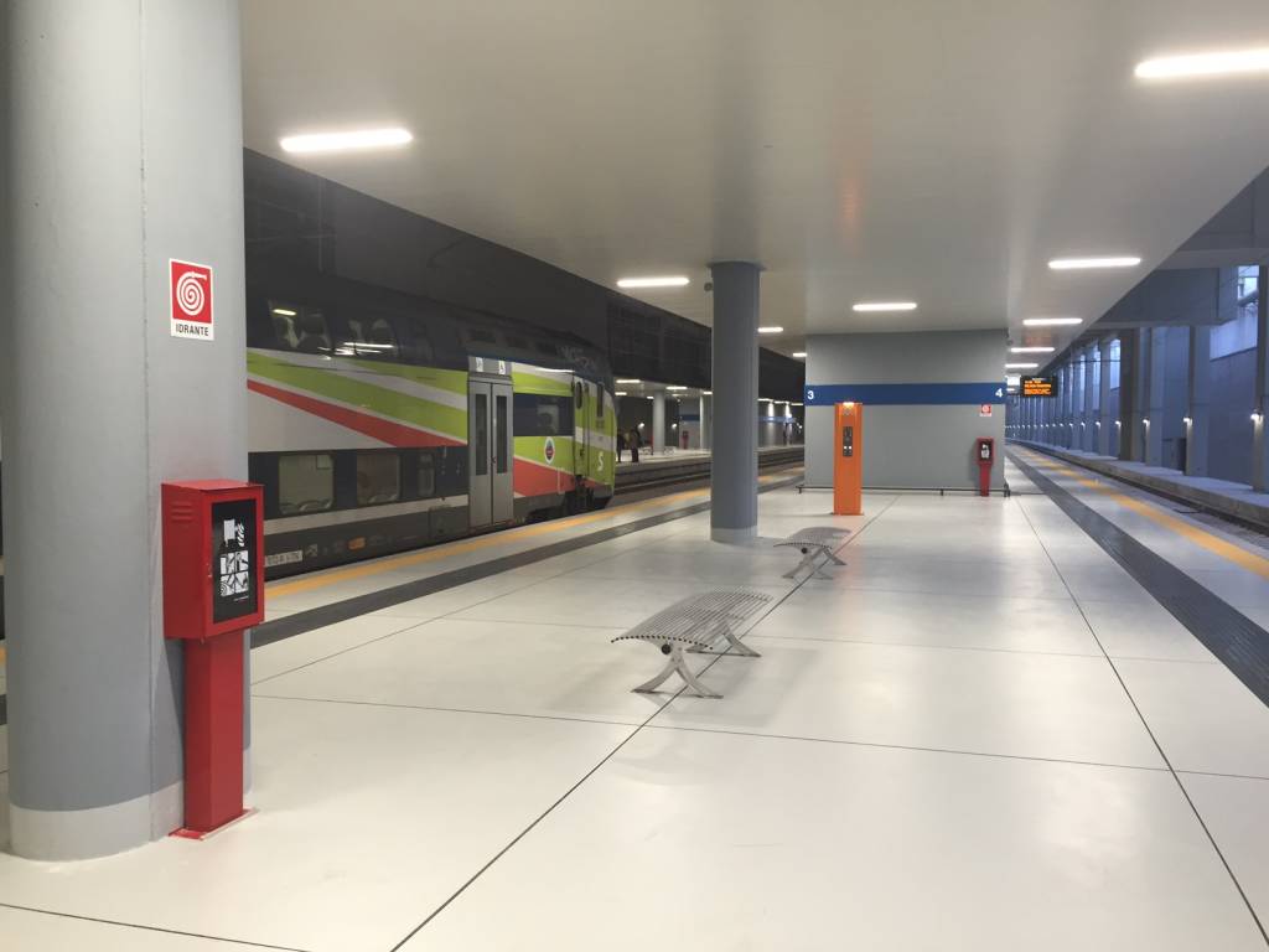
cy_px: 476
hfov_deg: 61.7
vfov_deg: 48.2
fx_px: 1063
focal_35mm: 29
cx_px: 634
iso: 80
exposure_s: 1/30
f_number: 2.2
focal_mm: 4.15
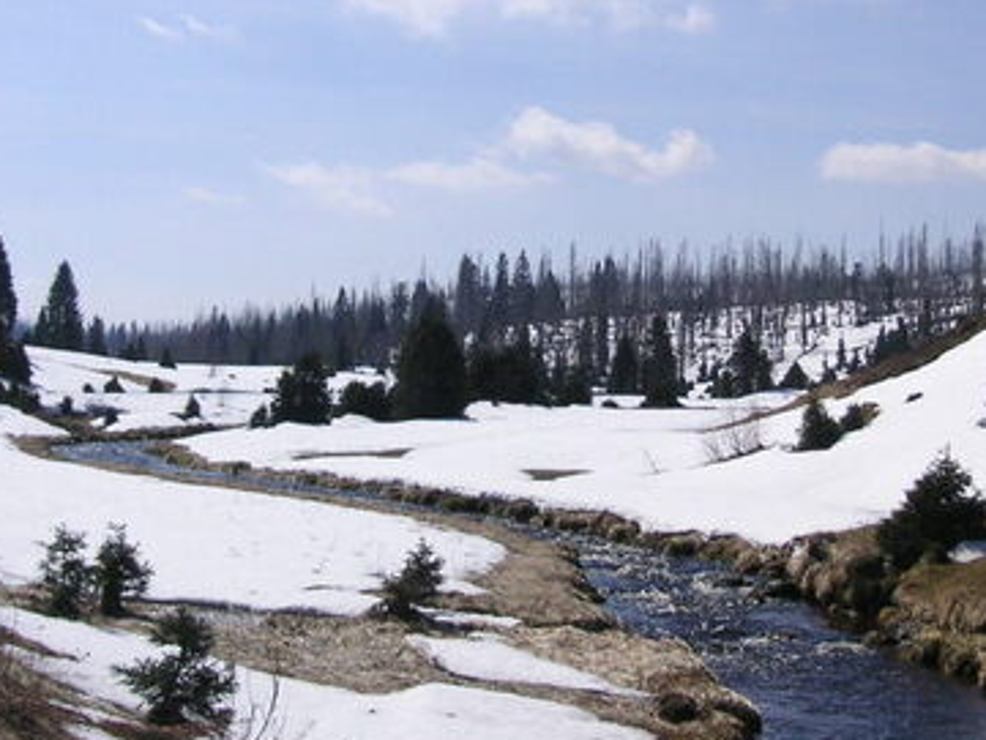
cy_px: 265
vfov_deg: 18.0
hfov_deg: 23.8
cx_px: 486
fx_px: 2336
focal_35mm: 82
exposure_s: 1/350
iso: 50
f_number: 6.7
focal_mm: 6.1
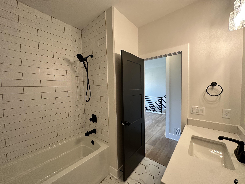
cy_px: 92
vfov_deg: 85.7
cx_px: 122
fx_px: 99
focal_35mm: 14
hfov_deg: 102.1
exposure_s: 1/120
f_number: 2.2
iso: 200
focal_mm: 2.22
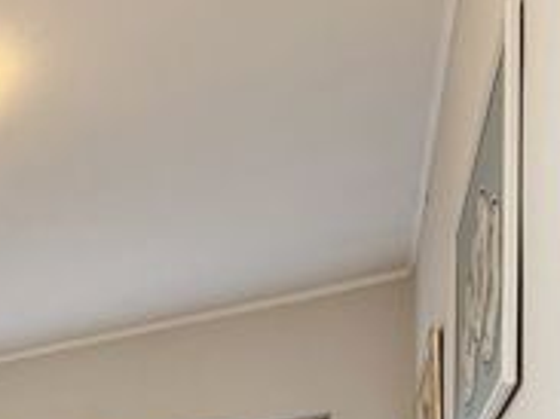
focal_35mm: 54
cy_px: 679
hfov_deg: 27.0
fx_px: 873
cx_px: -243
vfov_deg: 21.3
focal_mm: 2.22
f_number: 2.2
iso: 100
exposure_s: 1/99
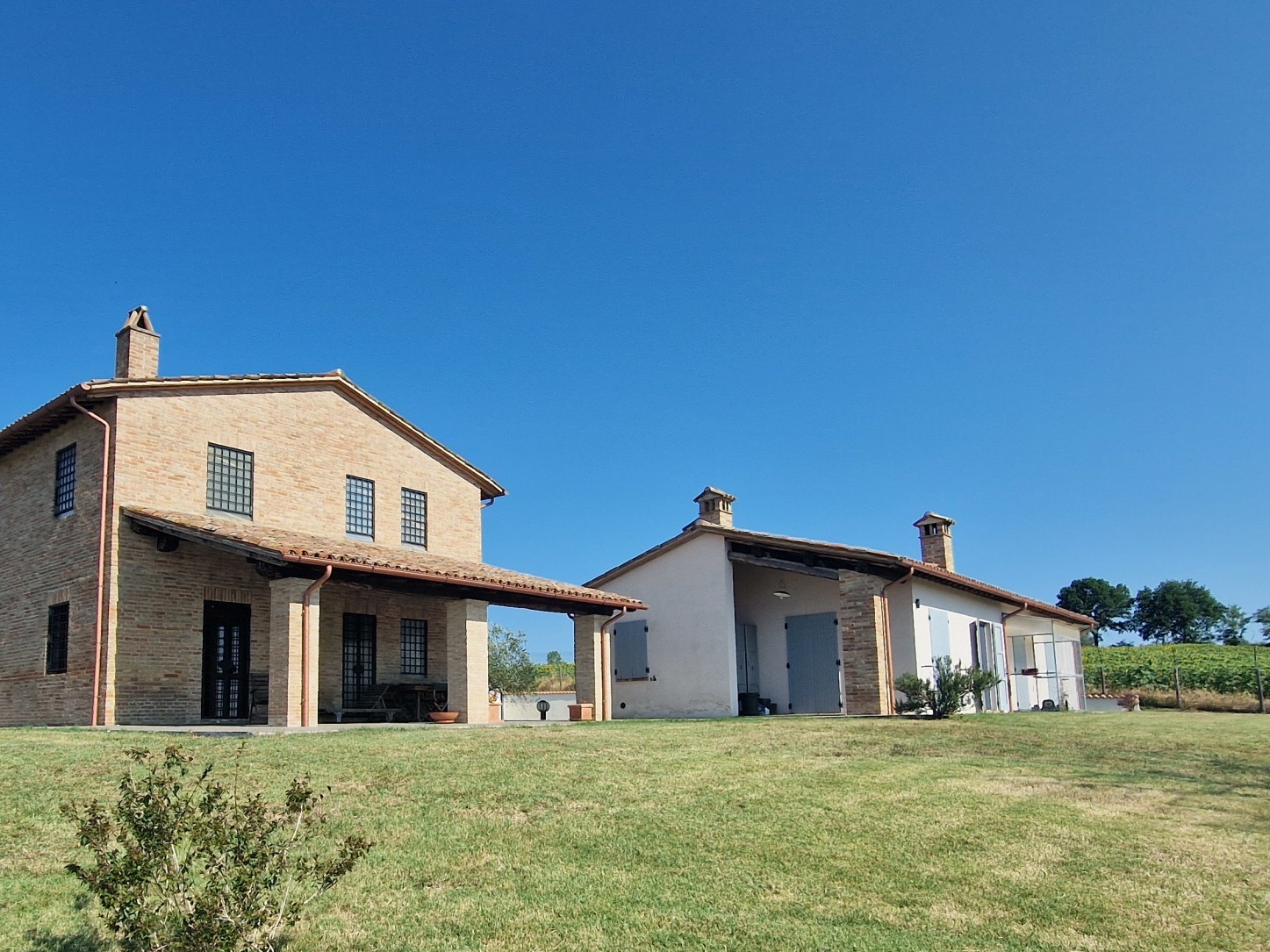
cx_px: 530
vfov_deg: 57.8
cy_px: 618
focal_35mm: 23
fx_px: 844
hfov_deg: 73.4
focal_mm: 2.2
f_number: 2.2
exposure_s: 1/3304
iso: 50
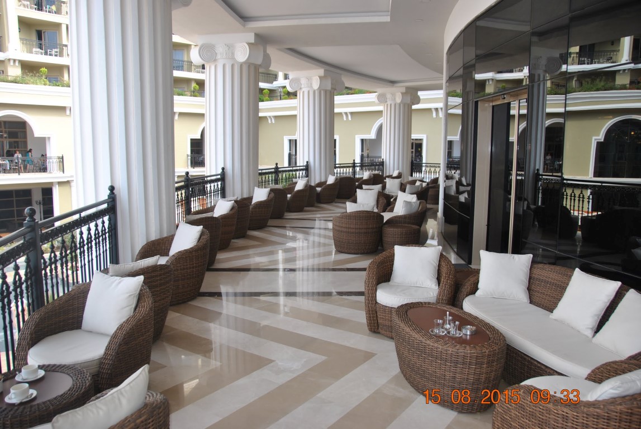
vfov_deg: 48.1
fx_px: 481
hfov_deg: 67.3
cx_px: 320
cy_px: 214
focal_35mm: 27
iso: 100
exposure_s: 1/125
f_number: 3.5
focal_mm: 18
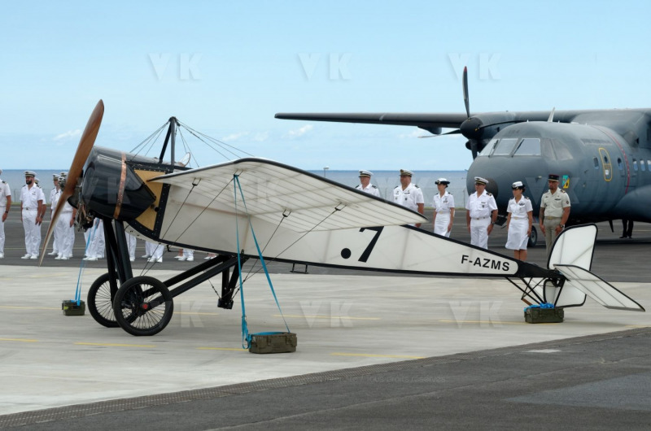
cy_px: 216
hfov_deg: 19.5
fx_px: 1895
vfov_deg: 13.0
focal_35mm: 105
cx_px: 326
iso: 200
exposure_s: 1/800
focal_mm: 70
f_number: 5.6
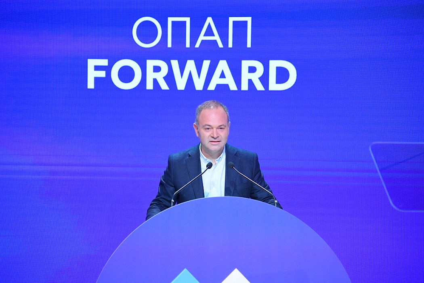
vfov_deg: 11.4
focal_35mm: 120
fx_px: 1413
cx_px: 212
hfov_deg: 17.1
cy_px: 142
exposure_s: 1/400
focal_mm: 120
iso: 2500
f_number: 4
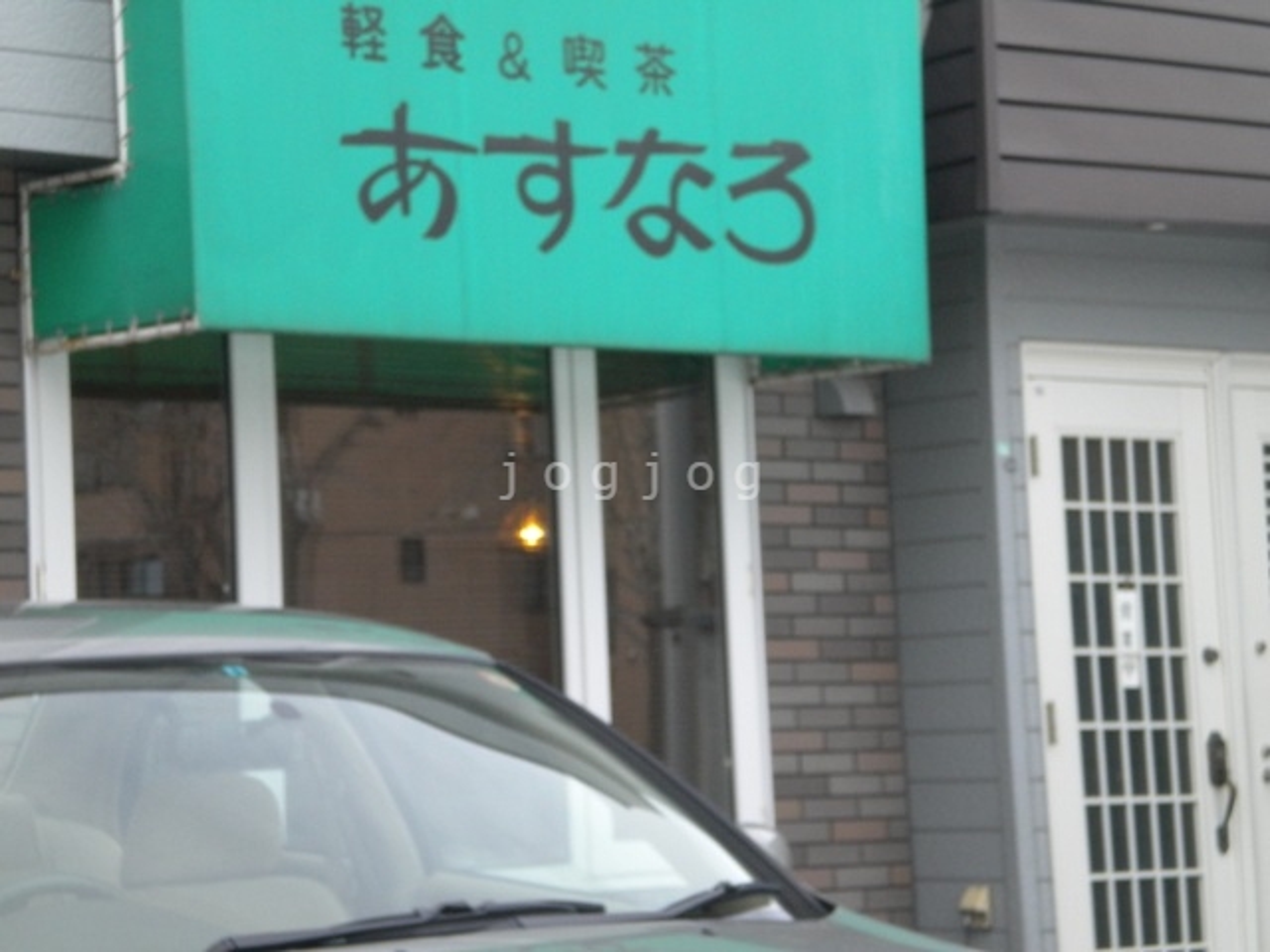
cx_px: 635
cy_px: 476
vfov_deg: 14.1
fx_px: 3852
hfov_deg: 18.7
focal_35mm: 105
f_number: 5.9
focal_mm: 18.9
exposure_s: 1/128
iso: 265
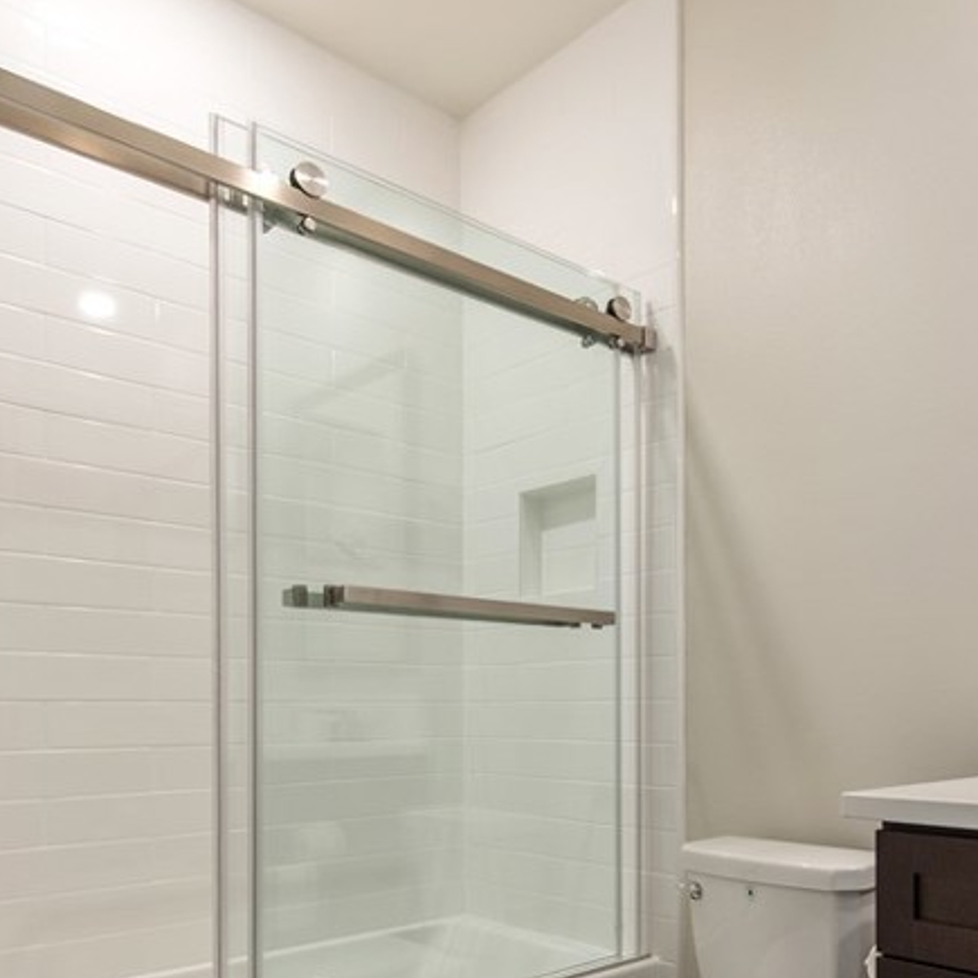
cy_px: 651
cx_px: 731
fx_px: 959
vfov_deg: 53.0
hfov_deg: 51.8
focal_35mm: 30
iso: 400
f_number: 4
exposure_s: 1/60
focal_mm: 15
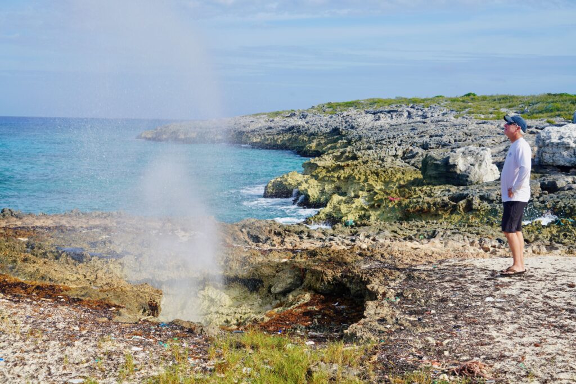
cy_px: 192
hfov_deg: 36.2
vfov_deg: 24.6
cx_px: 288
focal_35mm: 55
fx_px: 880
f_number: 10
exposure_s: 1/125
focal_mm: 55
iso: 100
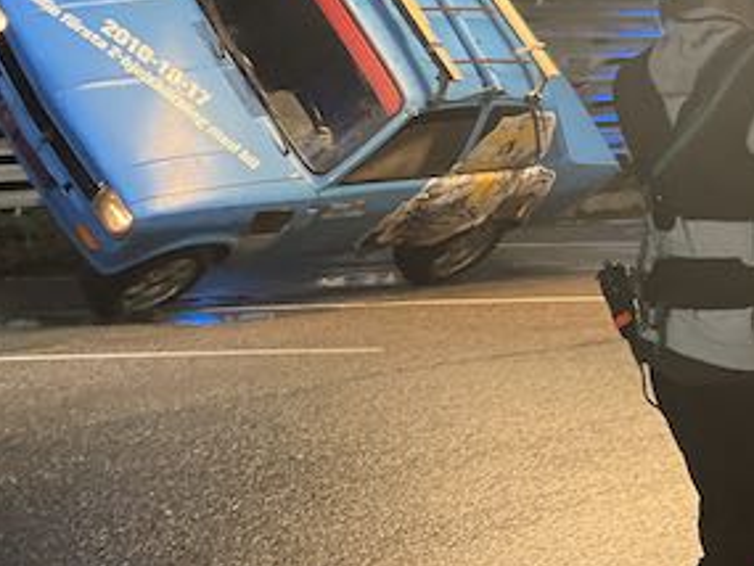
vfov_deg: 8.6
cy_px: 48
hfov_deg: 11.4
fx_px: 3770
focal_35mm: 173
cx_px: 450
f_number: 2.8
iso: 160
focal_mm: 9
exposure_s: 1/50
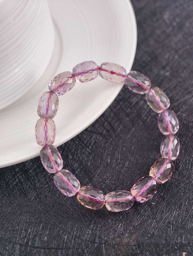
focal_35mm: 85
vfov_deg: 23.0
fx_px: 630
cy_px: 128
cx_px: 96
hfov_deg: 17.4
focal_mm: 22.48
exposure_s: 1/160
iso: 125
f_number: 2.67
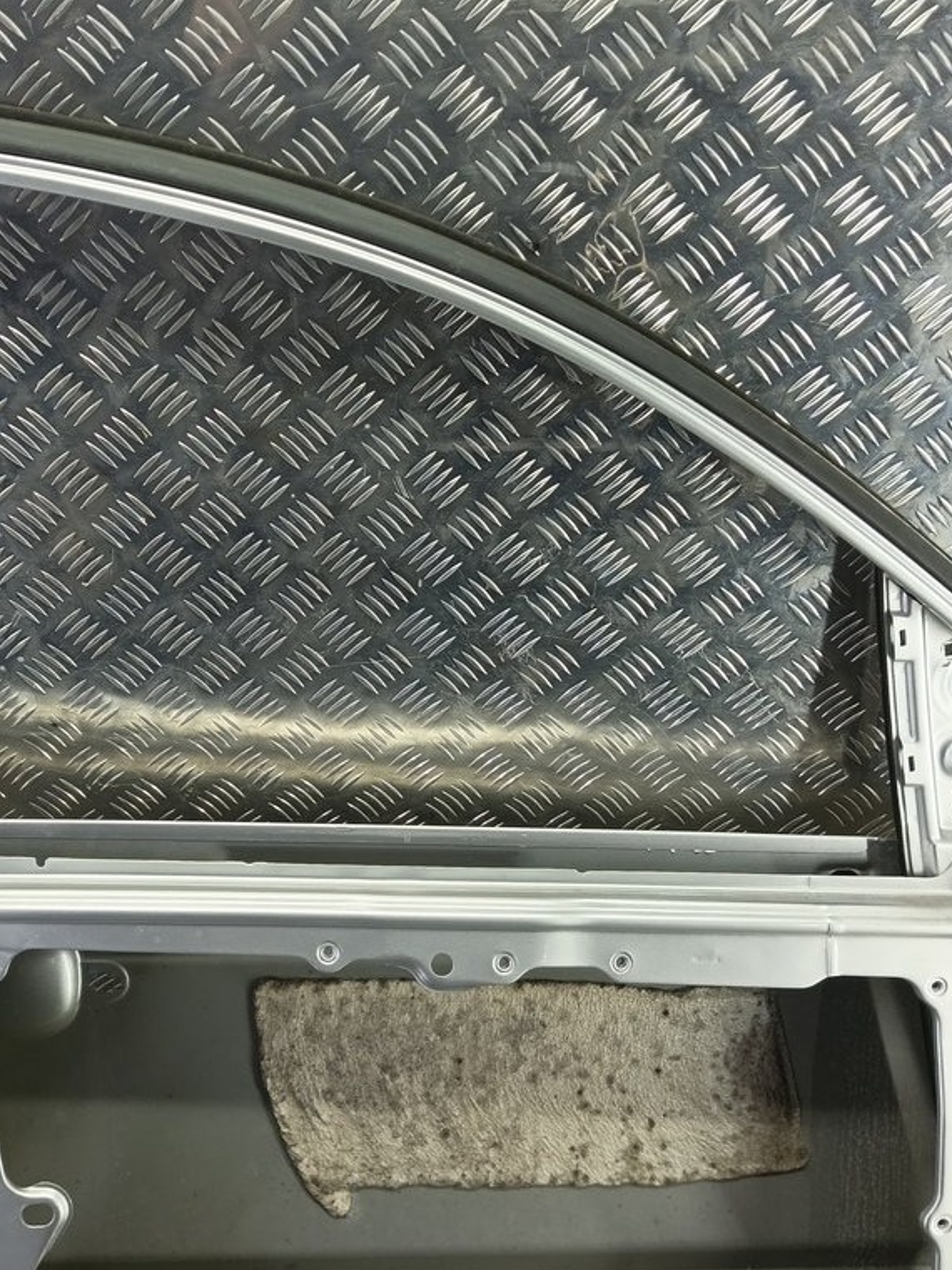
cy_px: 635
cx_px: 319
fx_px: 1137
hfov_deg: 44.8
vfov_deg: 58.4
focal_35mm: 31
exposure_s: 1/50
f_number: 1.6
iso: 146
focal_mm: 4.11
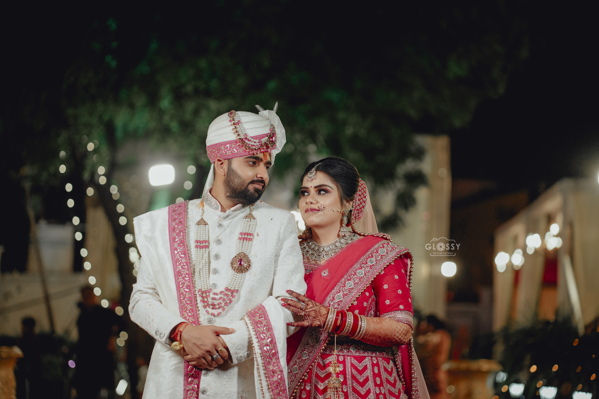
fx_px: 1414
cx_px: 300
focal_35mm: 85
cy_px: 200
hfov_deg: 23.9
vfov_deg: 16.1
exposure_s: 1/800
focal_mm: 85
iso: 2000
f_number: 2.2
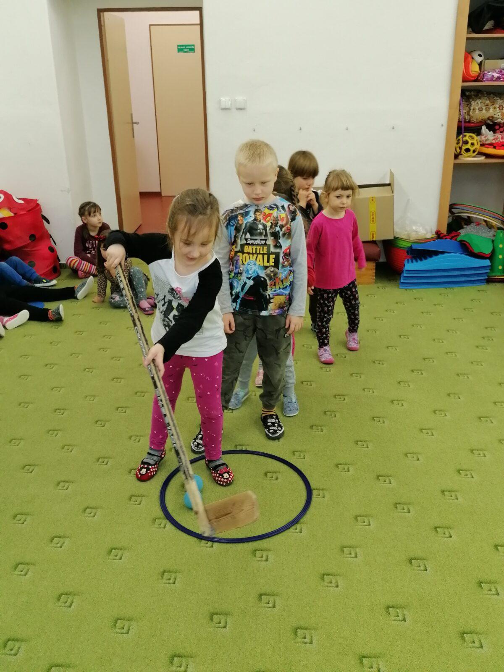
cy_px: 336
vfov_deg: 52.6
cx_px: 252
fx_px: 679
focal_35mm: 35
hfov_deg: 40.7
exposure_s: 1/50
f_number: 1.8
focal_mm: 4.75
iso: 125
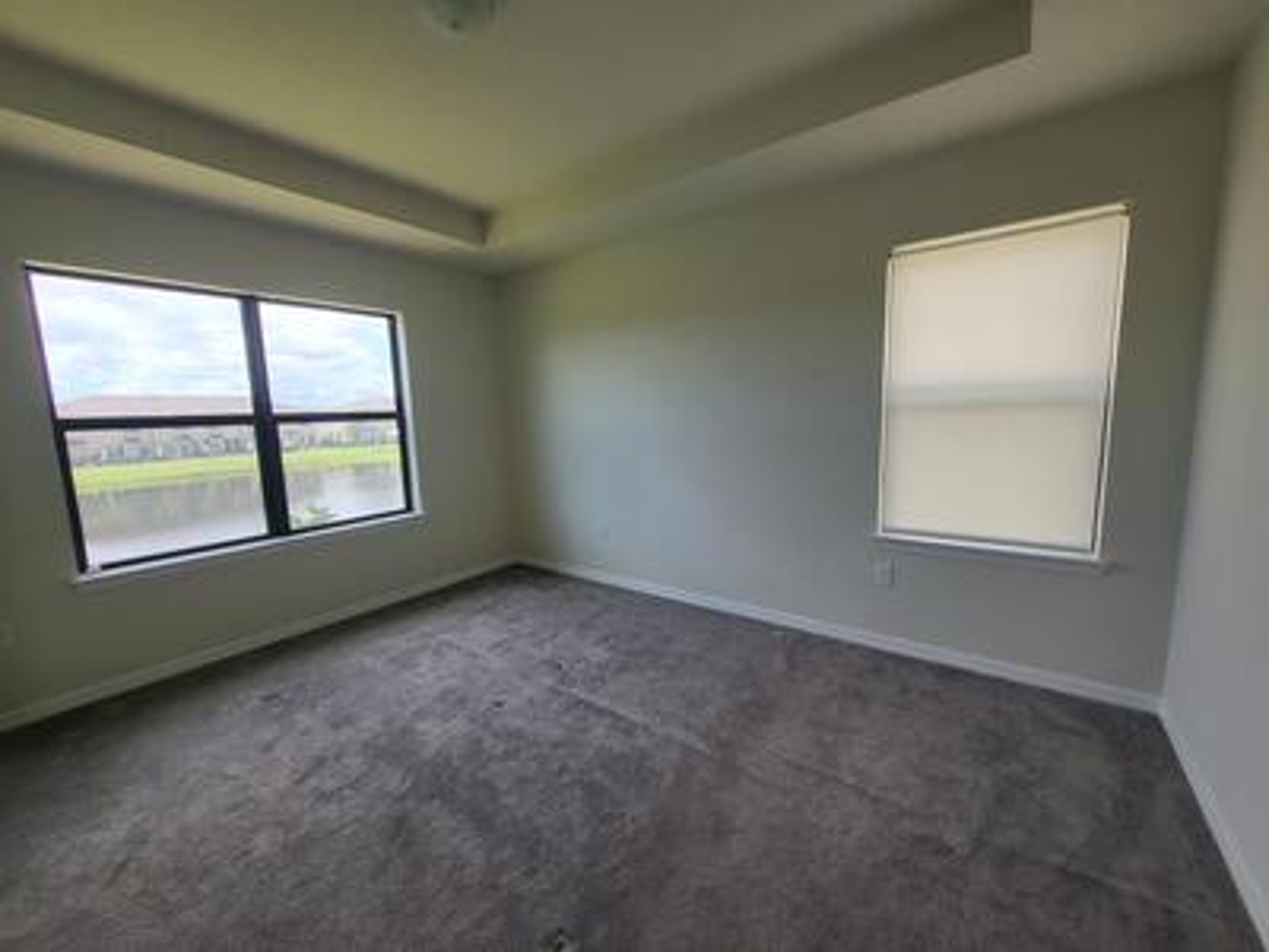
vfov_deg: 89.9
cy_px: 476
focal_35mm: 13
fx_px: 477
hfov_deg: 106.2
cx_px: 634
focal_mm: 1.74
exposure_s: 1/120
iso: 40
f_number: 2.2
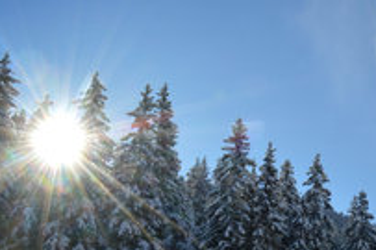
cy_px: 29
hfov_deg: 22.7
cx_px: 398
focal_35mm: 85
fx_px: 887
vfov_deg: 15.9
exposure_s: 1/125
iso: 100
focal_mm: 24
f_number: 16
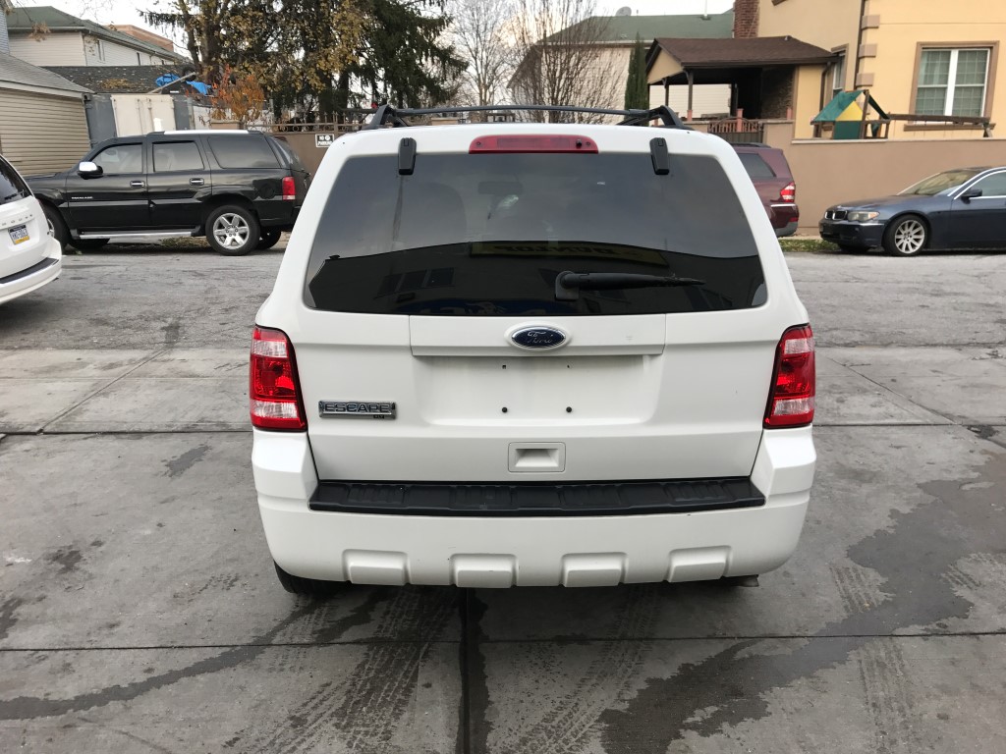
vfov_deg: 49.7
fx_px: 814
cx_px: 503
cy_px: 377
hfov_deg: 63.4
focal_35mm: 28
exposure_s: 1/235
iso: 20
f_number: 1.8
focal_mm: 3.99
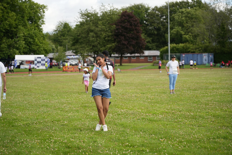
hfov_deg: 28.8
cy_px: 78
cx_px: 116
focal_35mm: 70
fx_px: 451
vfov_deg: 19.5
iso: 250
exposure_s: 1/2500
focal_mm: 70
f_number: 2.8
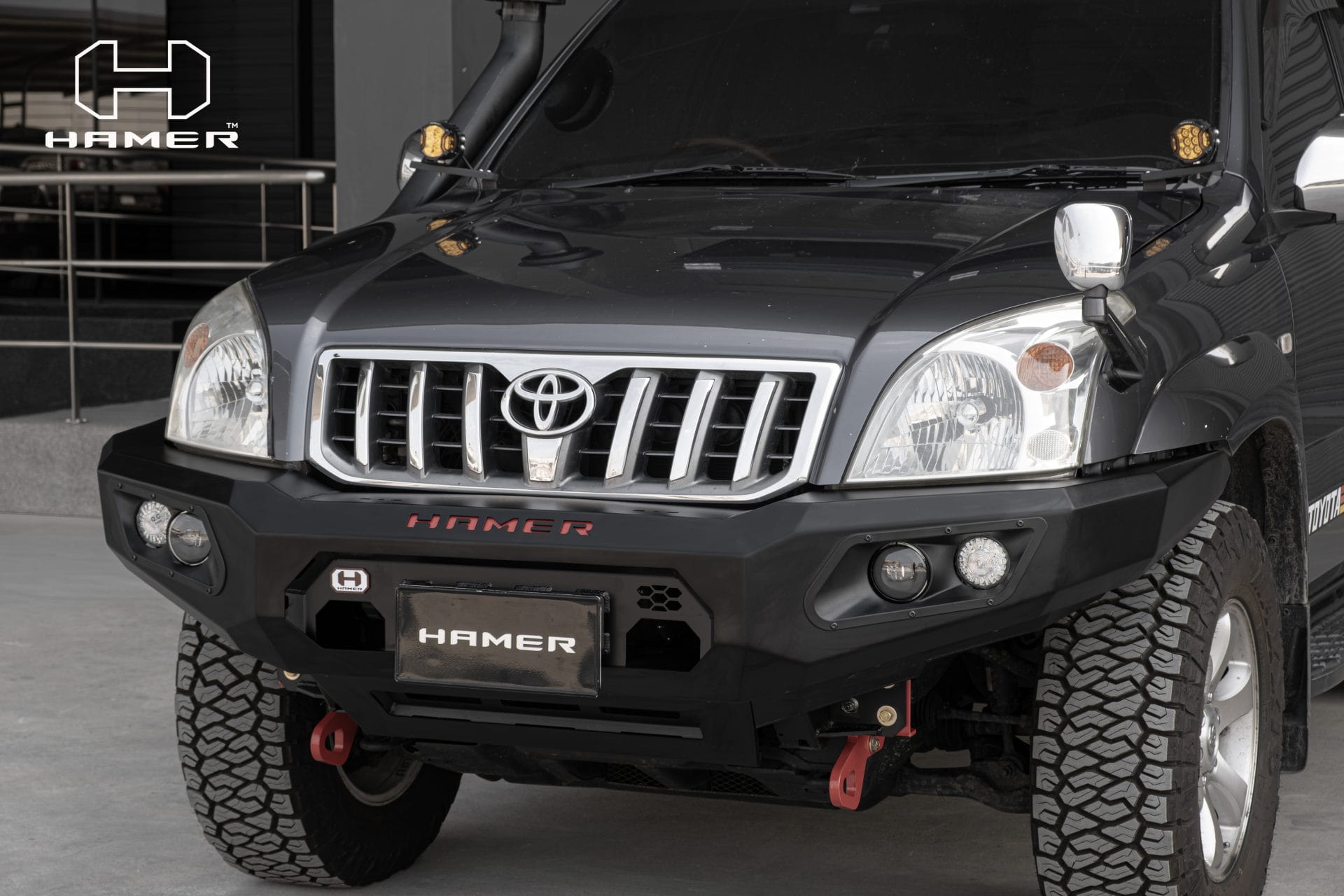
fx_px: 3098
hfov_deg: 24.5
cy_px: 448
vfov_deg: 16.5
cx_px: 672
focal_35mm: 83
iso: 160
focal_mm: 55
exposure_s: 1/125
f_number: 7.1
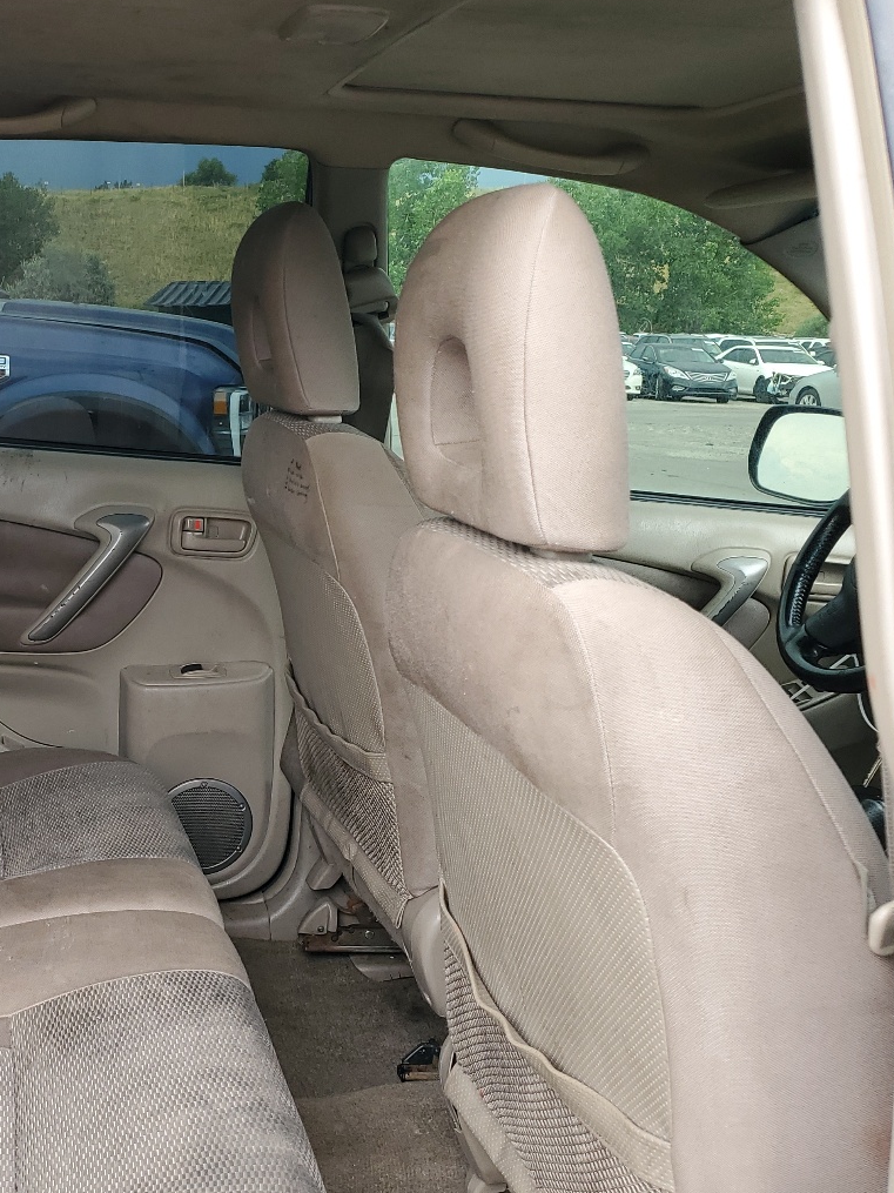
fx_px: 1412
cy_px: 678
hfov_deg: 33.1
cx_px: 72
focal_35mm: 41
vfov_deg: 45.7
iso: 50
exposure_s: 1/133
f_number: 1.5
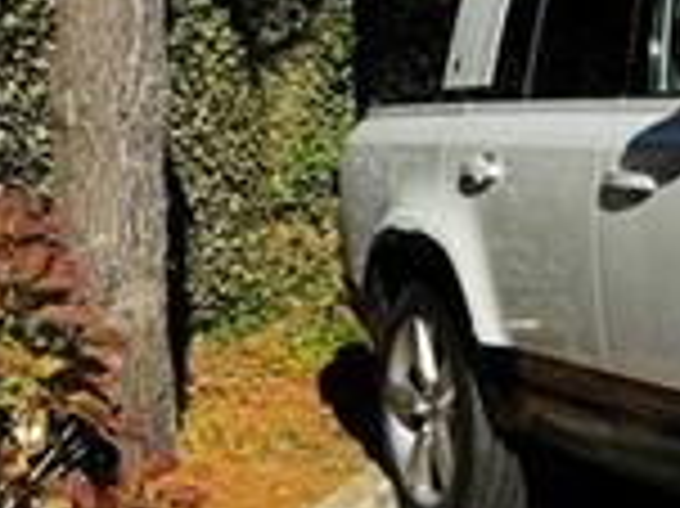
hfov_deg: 19.9
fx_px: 1570
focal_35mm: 80
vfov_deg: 18.4
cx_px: 1112
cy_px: 220
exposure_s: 1/4310
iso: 80
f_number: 1.78
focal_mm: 6.76
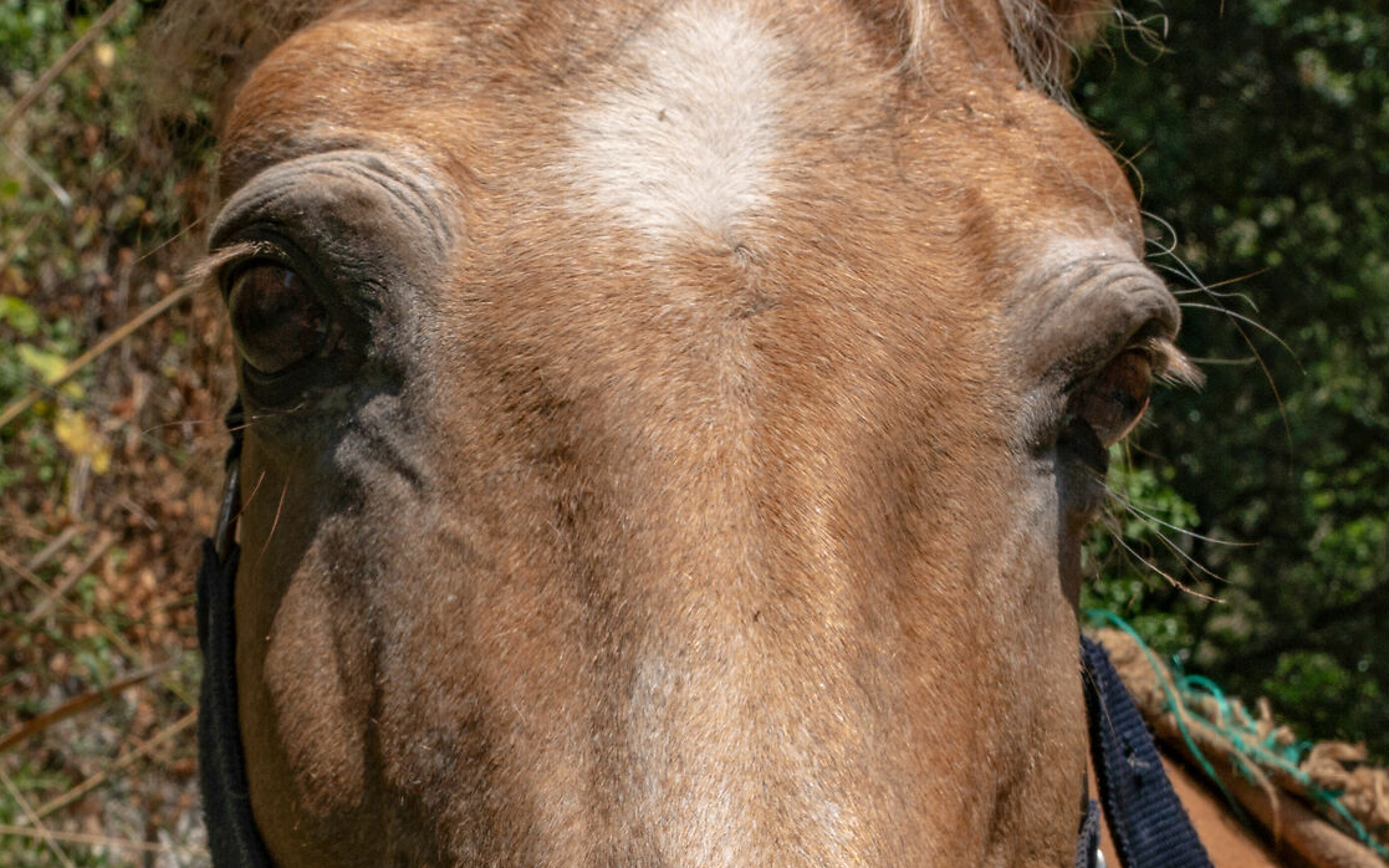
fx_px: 3482
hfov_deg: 22.5
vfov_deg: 14.0
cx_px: 578
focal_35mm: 92
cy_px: 893
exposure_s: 1/250
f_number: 16
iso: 100
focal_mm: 28
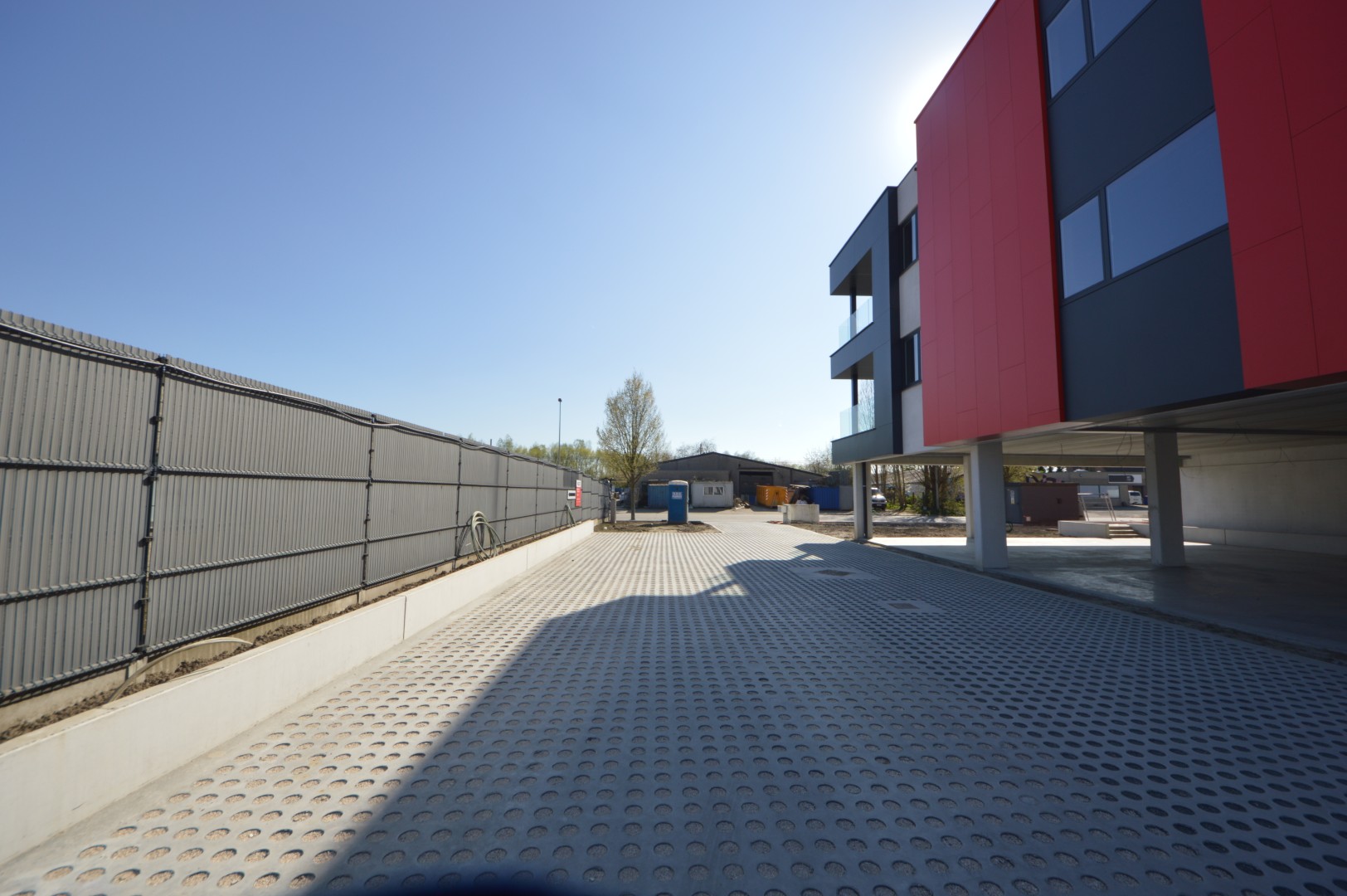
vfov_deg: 86.4
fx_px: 477
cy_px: 448
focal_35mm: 13
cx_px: 674
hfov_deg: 109.4
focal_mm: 8.5
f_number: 10
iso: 100
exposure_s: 1/200
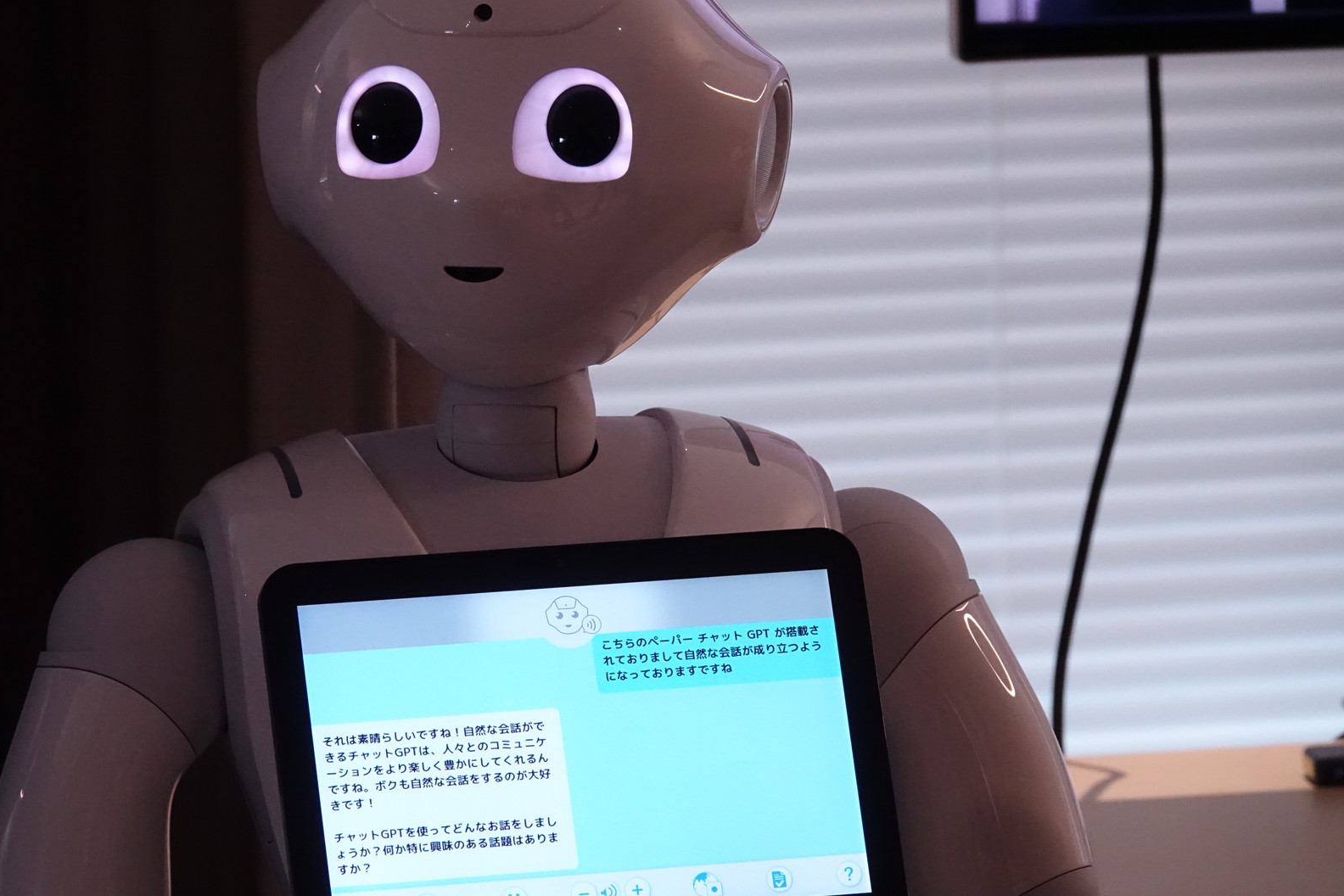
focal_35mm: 223
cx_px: 547
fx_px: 8325
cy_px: 468
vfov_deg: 6.2
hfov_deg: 9.2
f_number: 4
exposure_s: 1/200
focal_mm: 67.46
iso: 2000
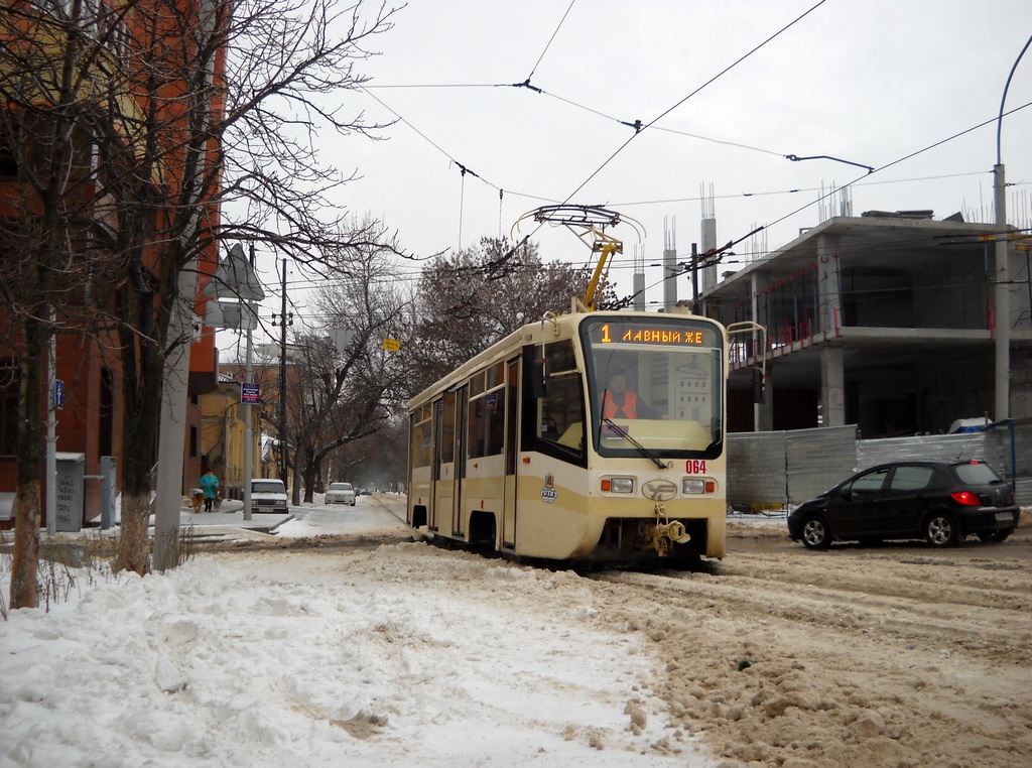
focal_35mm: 41
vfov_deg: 35.0
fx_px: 1219
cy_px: 384
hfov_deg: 45.9
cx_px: 516
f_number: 3.1
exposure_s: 1/184
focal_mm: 6.72
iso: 64
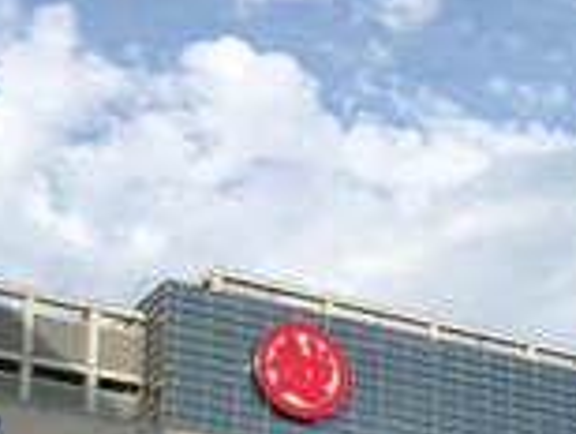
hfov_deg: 16.7
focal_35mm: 116
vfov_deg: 12.6
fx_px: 1933
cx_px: 512
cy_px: 445
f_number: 1.8
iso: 20
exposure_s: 1/2227
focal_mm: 3.99
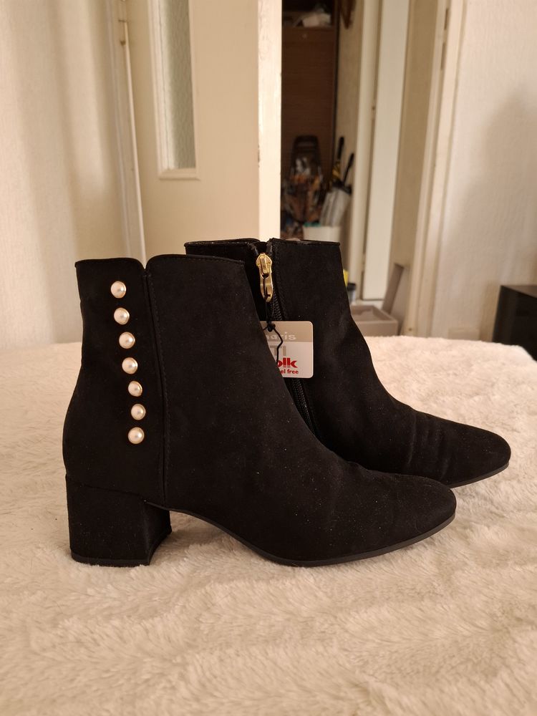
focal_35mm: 23
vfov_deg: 73.9
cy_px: 358
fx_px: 476
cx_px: 268
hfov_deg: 58.9
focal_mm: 5.54
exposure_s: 1/100
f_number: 1.8
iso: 200
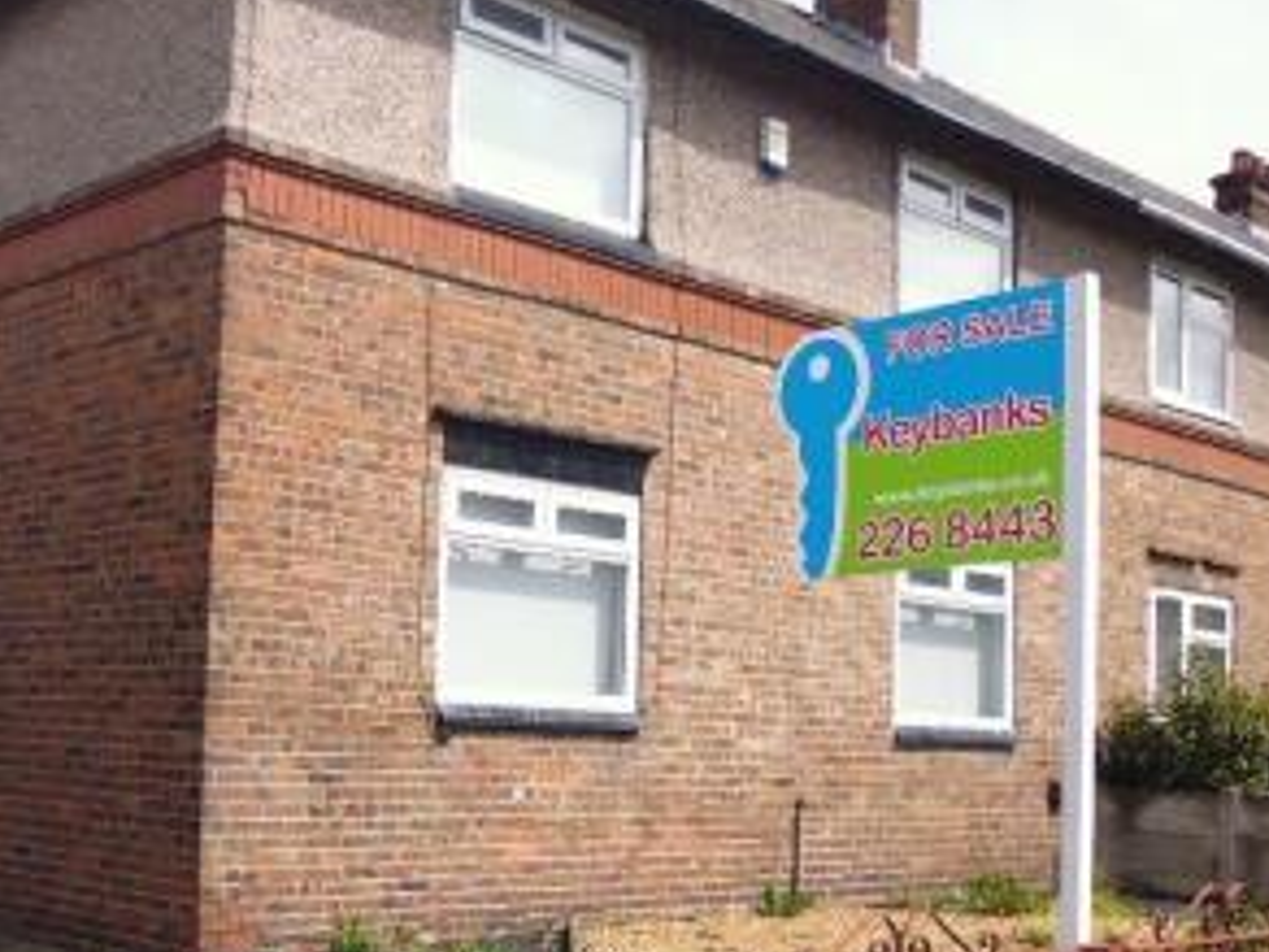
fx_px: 1760
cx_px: 498
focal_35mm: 48
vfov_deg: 30.0
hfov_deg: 39.5
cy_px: 641
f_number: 9
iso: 100
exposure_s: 1/125
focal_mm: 4.3
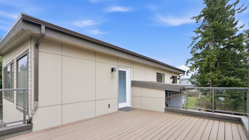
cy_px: 80
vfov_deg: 60.8
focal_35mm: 18
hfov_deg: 92.7
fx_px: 119
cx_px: 126
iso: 400
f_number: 9
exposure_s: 1/50
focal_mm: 16
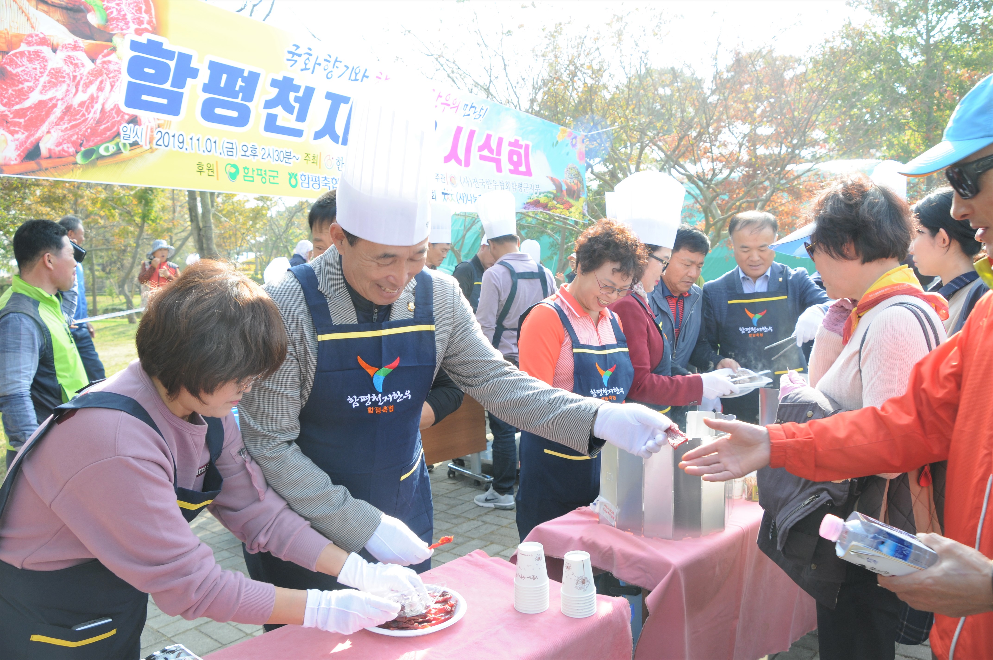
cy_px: 330
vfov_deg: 47.8
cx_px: 496
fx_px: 744
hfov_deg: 67.4
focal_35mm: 27
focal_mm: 18
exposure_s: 1/125
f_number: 5.6
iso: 200
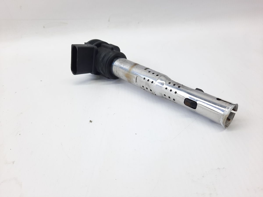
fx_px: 190
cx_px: 132
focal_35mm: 25
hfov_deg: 69.4
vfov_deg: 54.9
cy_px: 98
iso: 64
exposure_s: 1/50
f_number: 2
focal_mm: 4.6
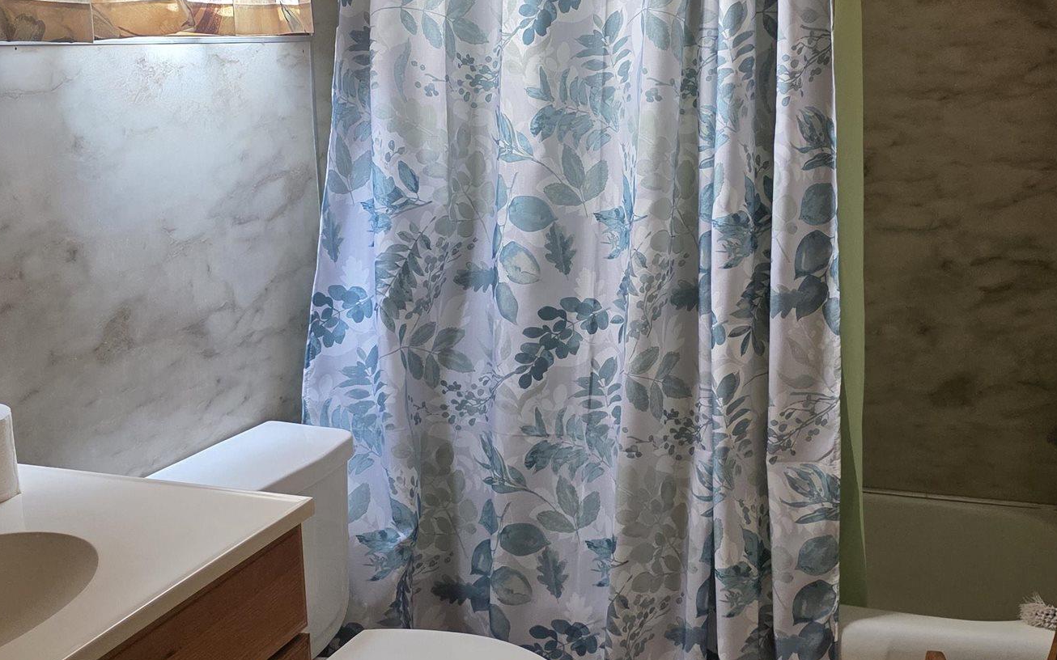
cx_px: 653
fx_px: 1239
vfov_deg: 29.8
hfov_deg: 45.9
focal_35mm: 43
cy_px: 387
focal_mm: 6.3
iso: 250
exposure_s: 1/120
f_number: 1.7
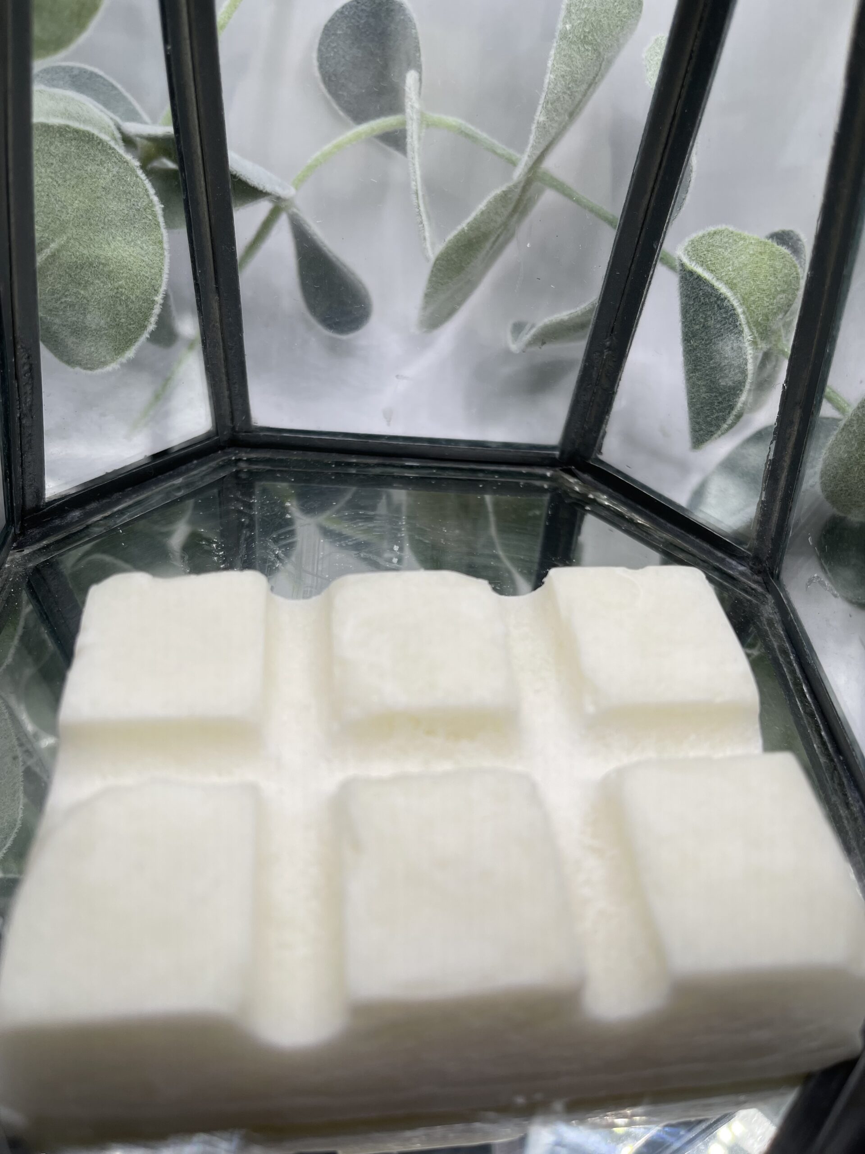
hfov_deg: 53.1
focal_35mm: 26
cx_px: 432
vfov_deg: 67.3
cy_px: 577
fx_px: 866
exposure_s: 1/274
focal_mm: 5.1
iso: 32
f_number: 1.6
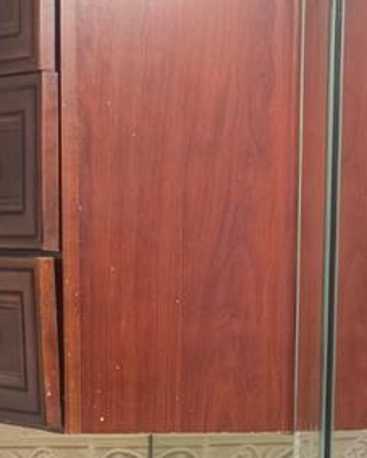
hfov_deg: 12.2
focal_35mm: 124
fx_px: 1681
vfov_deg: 14.5
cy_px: 689
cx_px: 426
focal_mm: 6.76
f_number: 1.78
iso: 160
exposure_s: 1/120
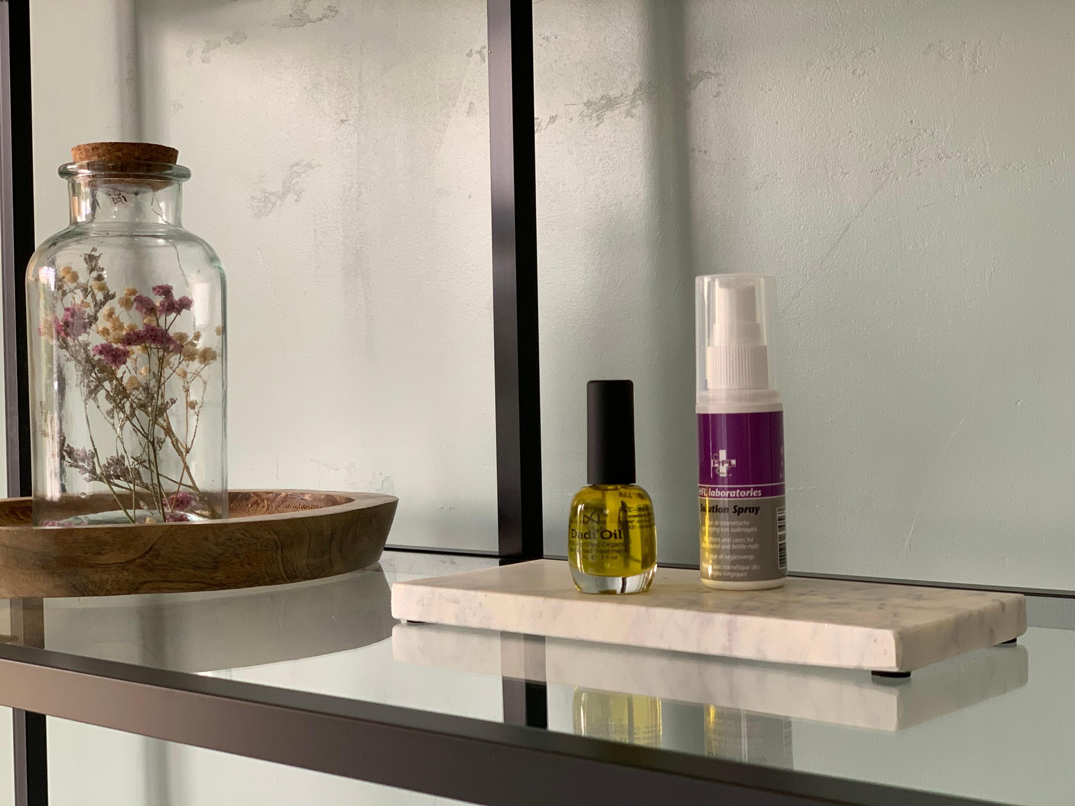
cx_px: 538
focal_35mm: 52
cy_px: 403
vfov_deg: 28.0
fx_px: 1615
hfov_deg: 36.8
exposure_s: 1/122
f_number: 2.4
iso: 100
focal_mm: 6
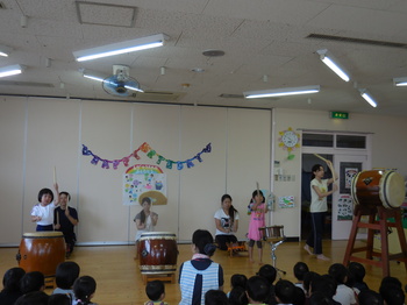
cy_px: 152
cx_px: 204
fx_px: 388
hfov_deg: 55.4
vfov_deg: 42.9
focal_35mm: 33
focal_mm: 5.9
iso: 125
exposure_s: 1/40
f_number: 3.7
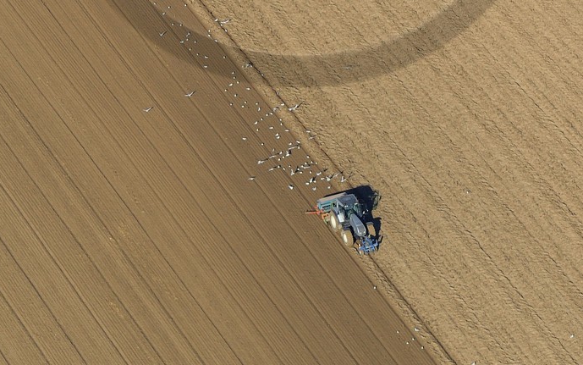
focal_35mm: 343
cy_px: -177
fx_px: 5451
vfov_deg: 3.8
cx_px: 300
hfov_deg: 6.1
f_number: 9
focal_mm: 145
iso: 400
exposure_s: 1/800
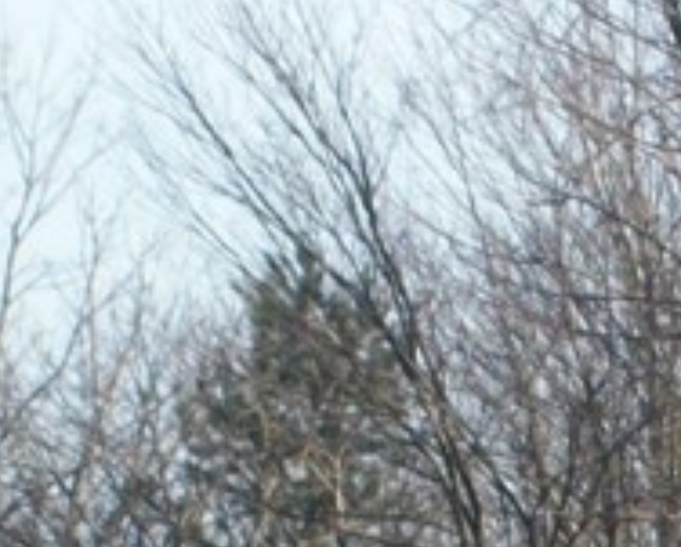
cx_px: 768
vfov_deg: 2.8
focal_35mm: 557
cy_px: 1101
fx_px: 11244
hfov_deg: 3.5
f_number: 5.7
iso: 80
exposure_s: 1/200
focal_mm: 18.8
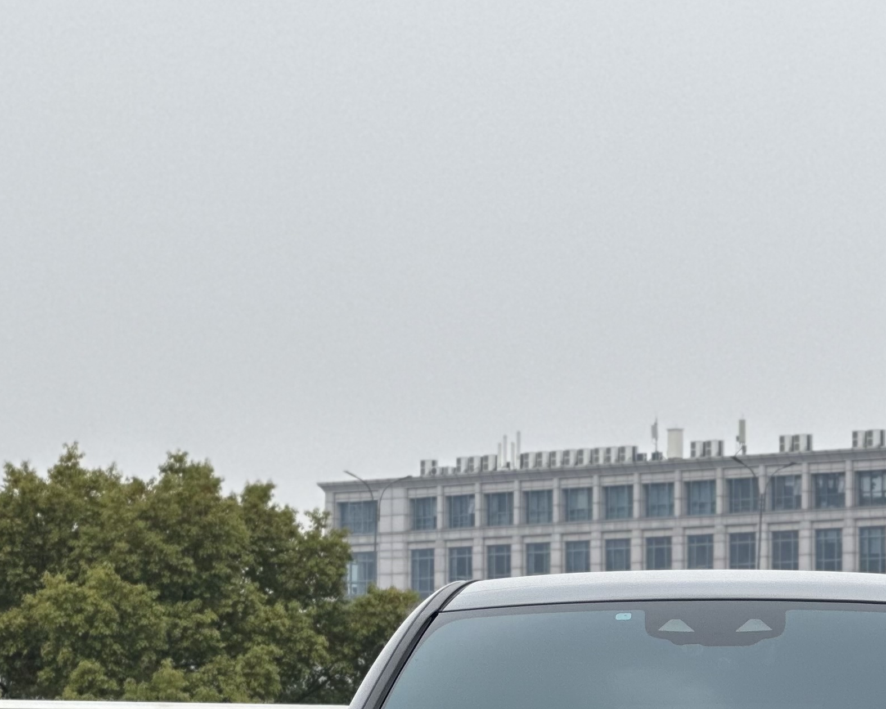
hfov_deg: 11.6
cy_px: 722
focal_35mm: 165
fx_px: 4327
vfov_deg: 9.3
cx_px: 714
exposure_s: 1/121
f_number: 2.8
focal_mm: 9
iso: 25
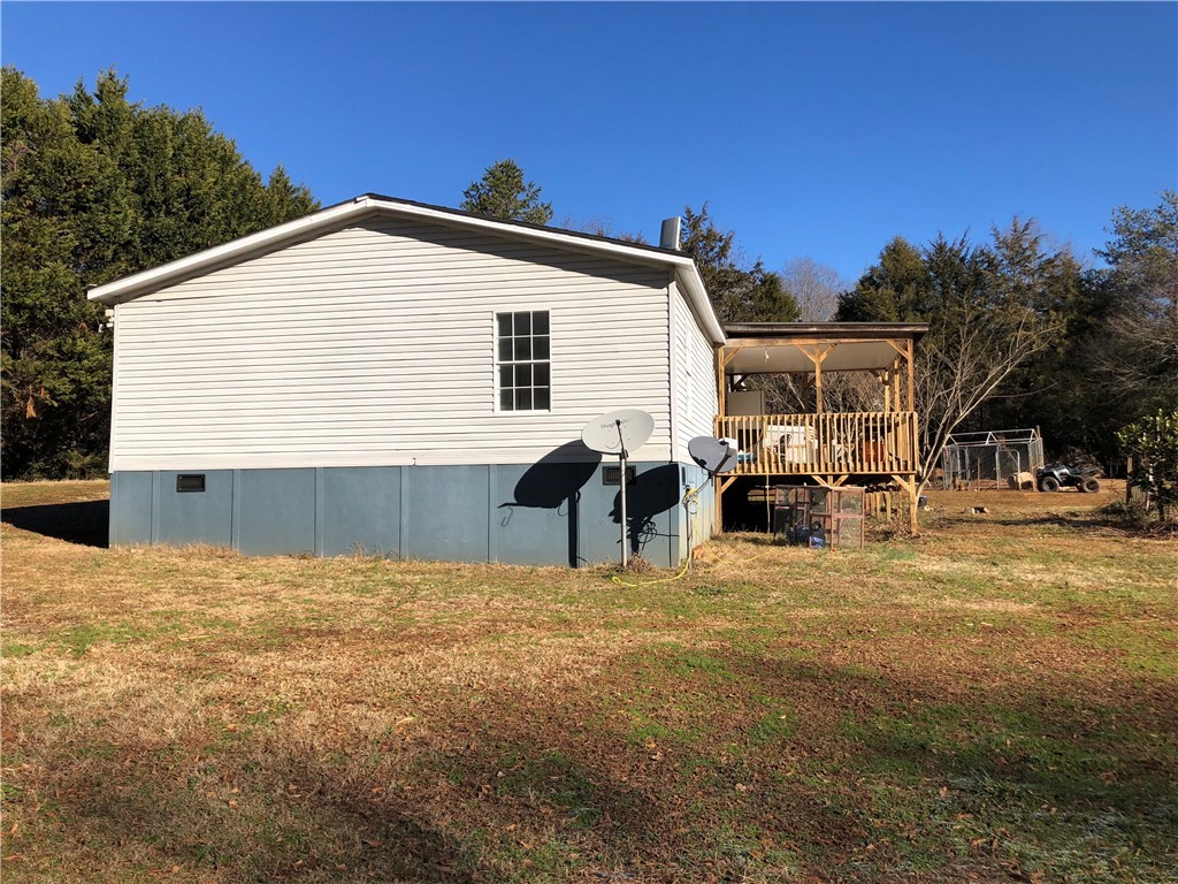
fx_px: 953
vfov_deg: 49.7
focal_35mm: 28
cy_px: 442
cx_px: 589
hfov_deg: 63.4
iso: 20
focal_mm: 3.99
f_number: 1.8
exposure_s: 1/2208
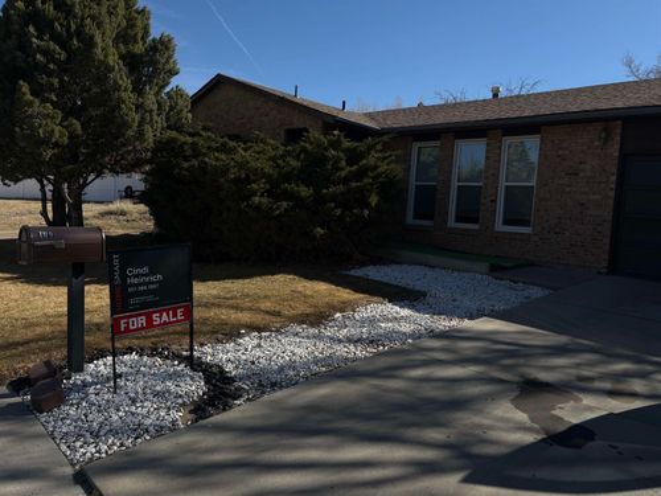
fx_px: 496
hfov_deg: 67.3
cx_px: 330
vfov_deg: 53.1
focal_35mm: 26
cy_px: 248
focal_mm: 5.96
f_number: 1.6
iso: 50
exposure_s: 1/6329
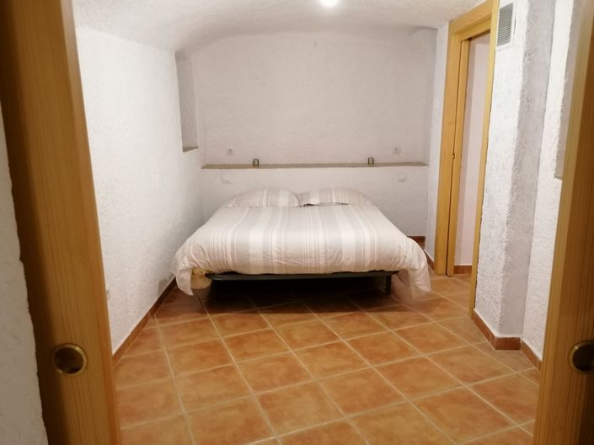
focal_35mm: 29
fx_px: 497
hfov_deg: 61.7
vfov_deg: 48.2
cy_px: 222
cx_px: 297
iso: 400
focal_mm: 4.75
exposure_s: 1/25
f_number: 1.8
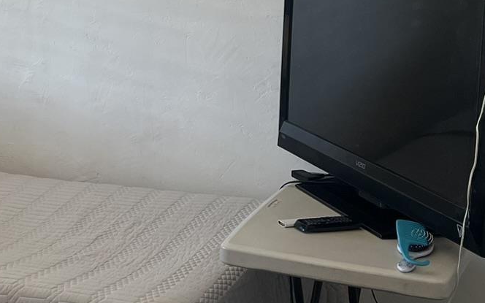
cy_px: 51
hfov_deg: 23.2
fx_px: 1124
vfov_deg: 15.2
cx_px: -21
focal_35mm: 85
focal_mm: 5.7
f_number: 1.5
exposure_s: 1/60
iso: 80
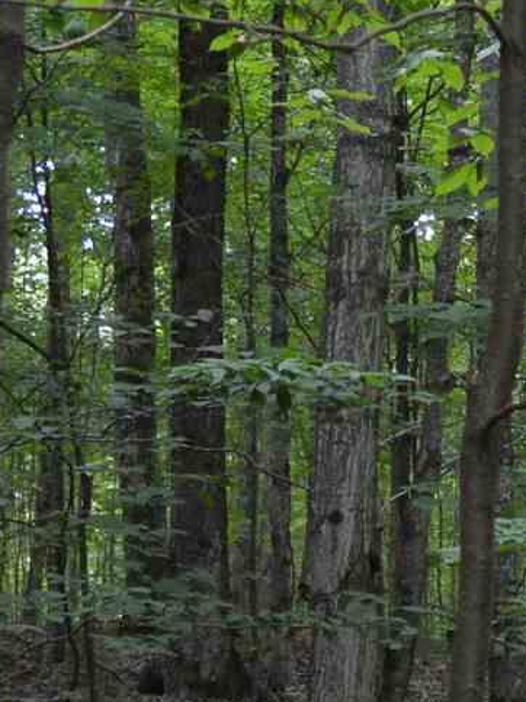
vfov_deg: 12.0
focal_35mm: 165
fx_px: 3344
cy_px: 401
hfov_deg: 8.4
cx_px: 1151
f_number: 4.5
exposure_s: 1/80
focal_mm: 18
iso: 400
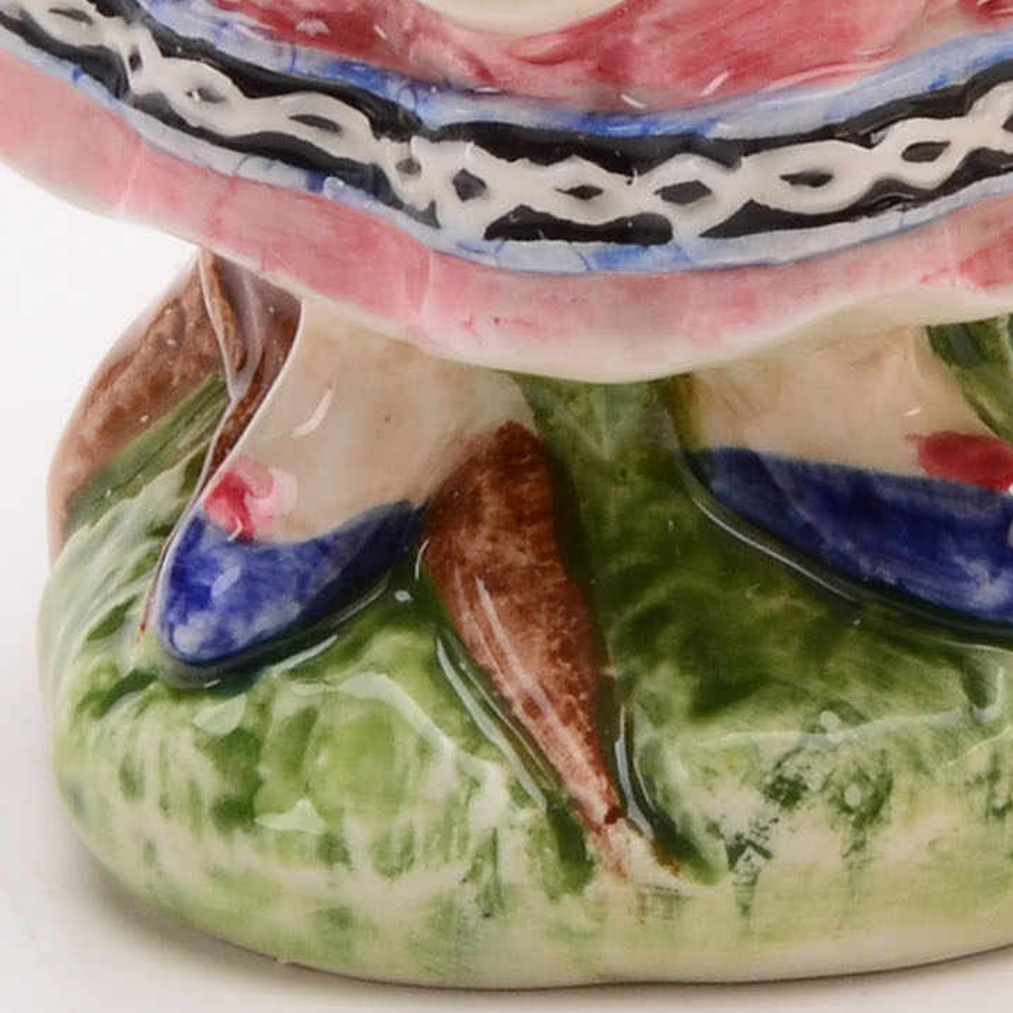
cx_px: 2057
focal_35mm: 393
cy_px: -1138
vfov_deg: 4.4
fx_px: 13012
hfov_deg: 4.4
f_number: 22
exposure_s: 1/160
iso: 100
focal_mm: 46
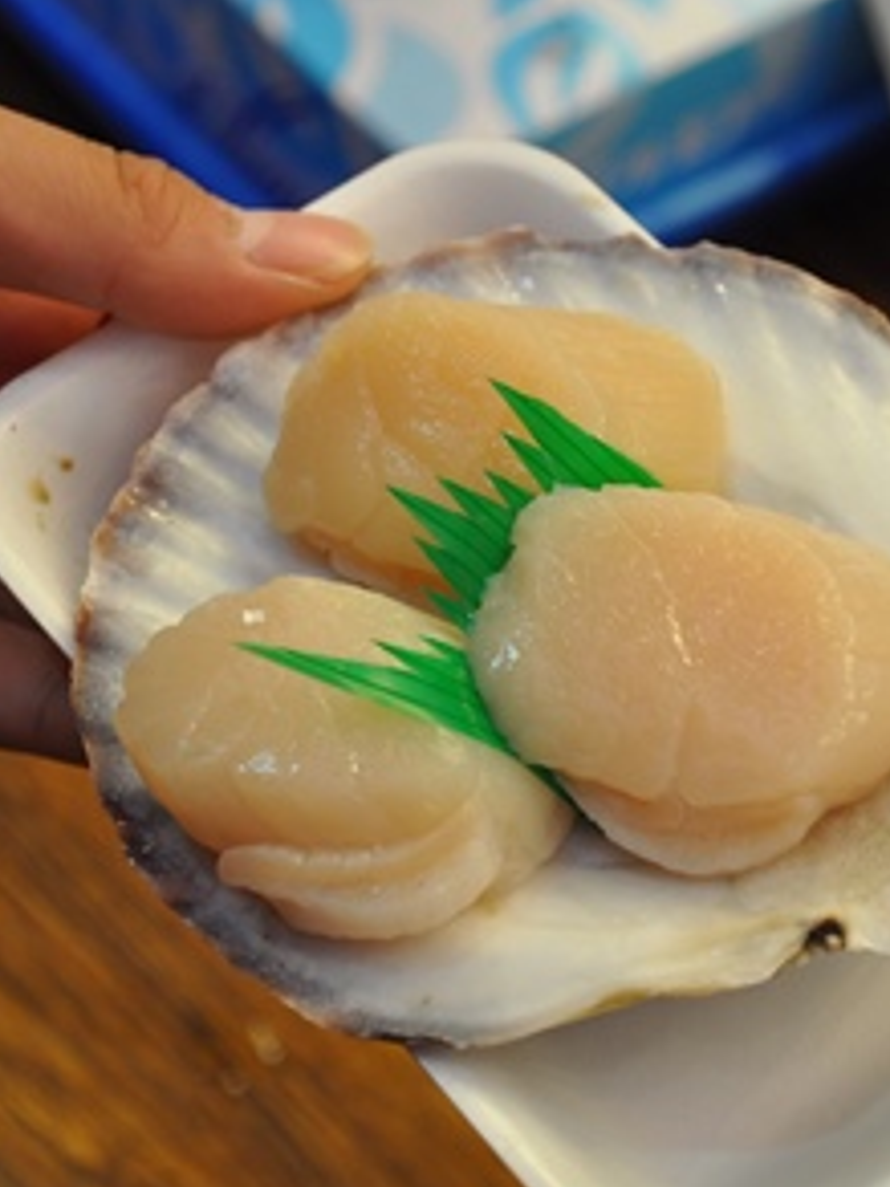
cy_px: 598
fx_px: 4173
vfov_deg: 16.2
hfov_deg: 12.2
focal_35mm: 122
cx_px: 581
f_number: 5.6
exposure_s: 1/60
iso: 640
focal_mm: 55
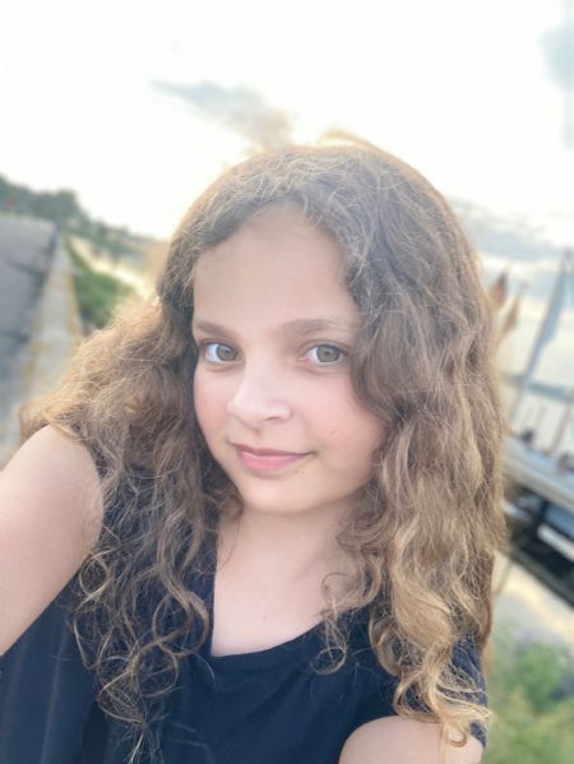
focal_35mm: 32
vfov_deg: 56.8
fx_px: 707
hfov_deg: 44.2
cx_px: 287
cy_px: 382
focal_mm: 2.87
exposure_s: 1/121
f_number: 2.2
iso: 40
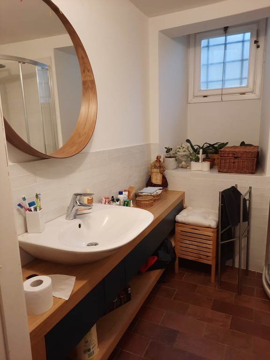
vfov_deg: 69.4
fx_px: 260
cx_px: 135
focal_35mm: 25
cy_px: 180
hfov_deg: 54.9
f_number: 2
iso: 125
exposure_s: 1/50
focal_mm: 4.6
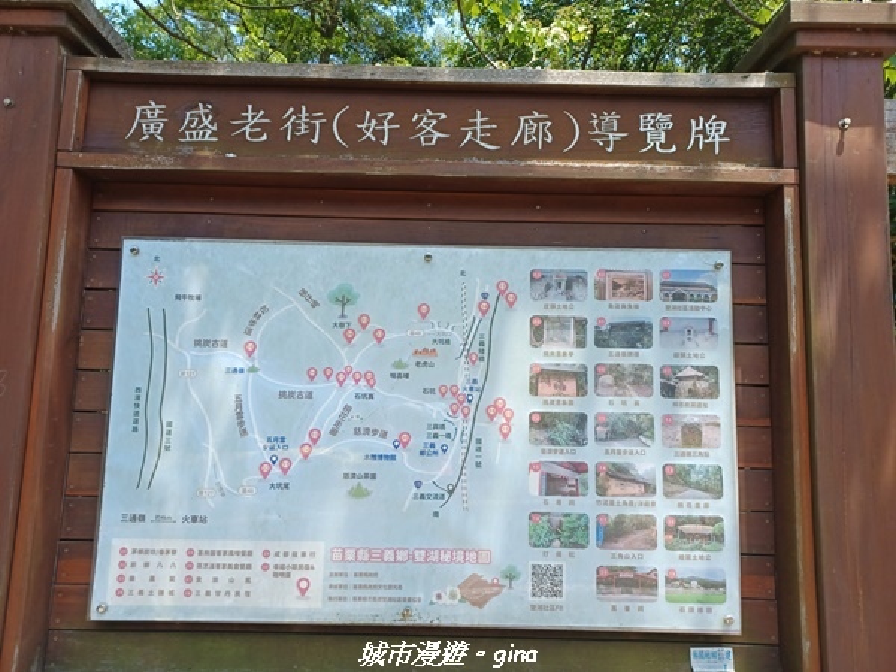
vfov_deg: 54.9
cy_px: 336
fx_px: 647
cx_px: 448
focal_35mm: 25
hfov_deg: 69.4
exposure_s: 1/135
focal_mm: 4.6
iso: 32
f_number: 1.8
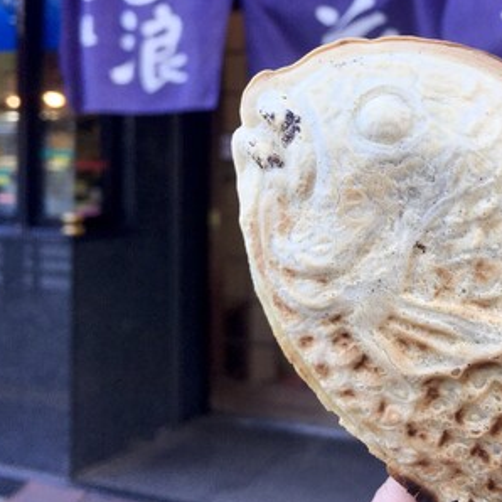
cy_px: 135
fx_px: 902
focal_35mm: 55
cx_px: 381
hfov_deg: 30.5
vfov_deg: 30.6
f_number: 2.2
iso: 32
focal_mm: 4.15
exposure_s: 1/120
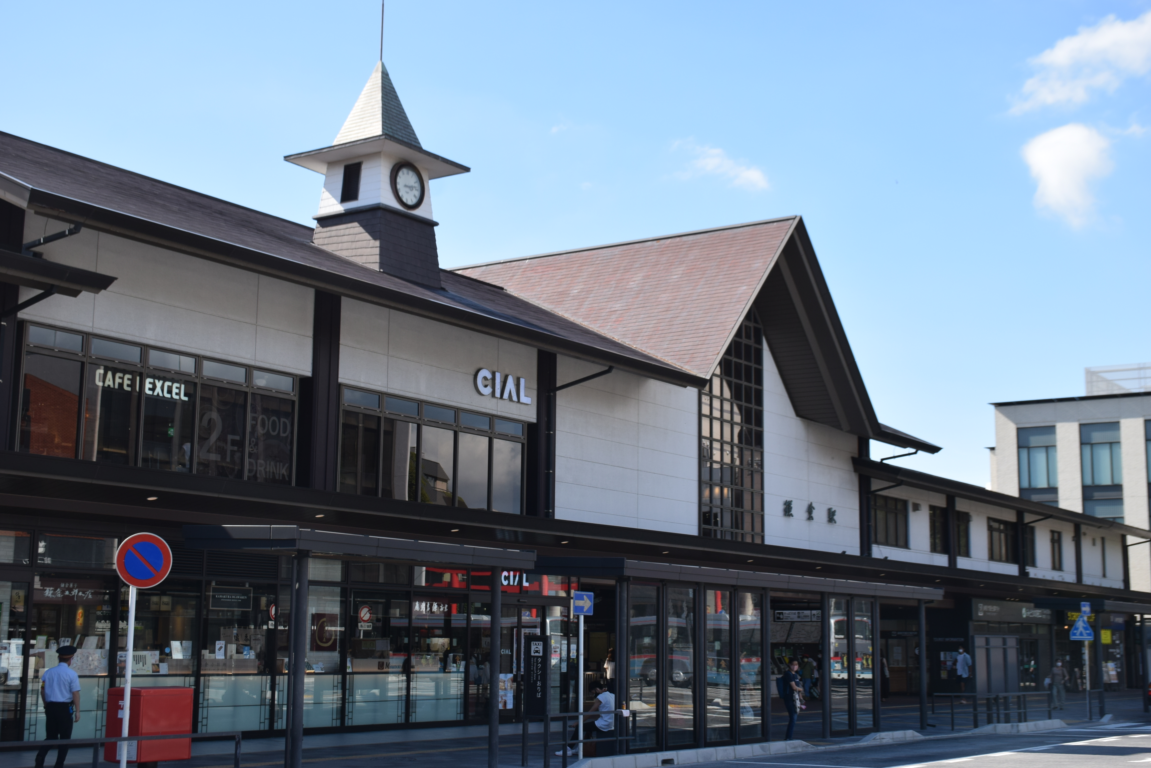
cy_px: 384
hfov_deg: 38.9
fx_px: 1631
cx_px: 576
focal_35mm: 51
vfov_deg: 26.5
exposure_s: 1/320
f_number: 9
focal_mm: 34
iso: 200
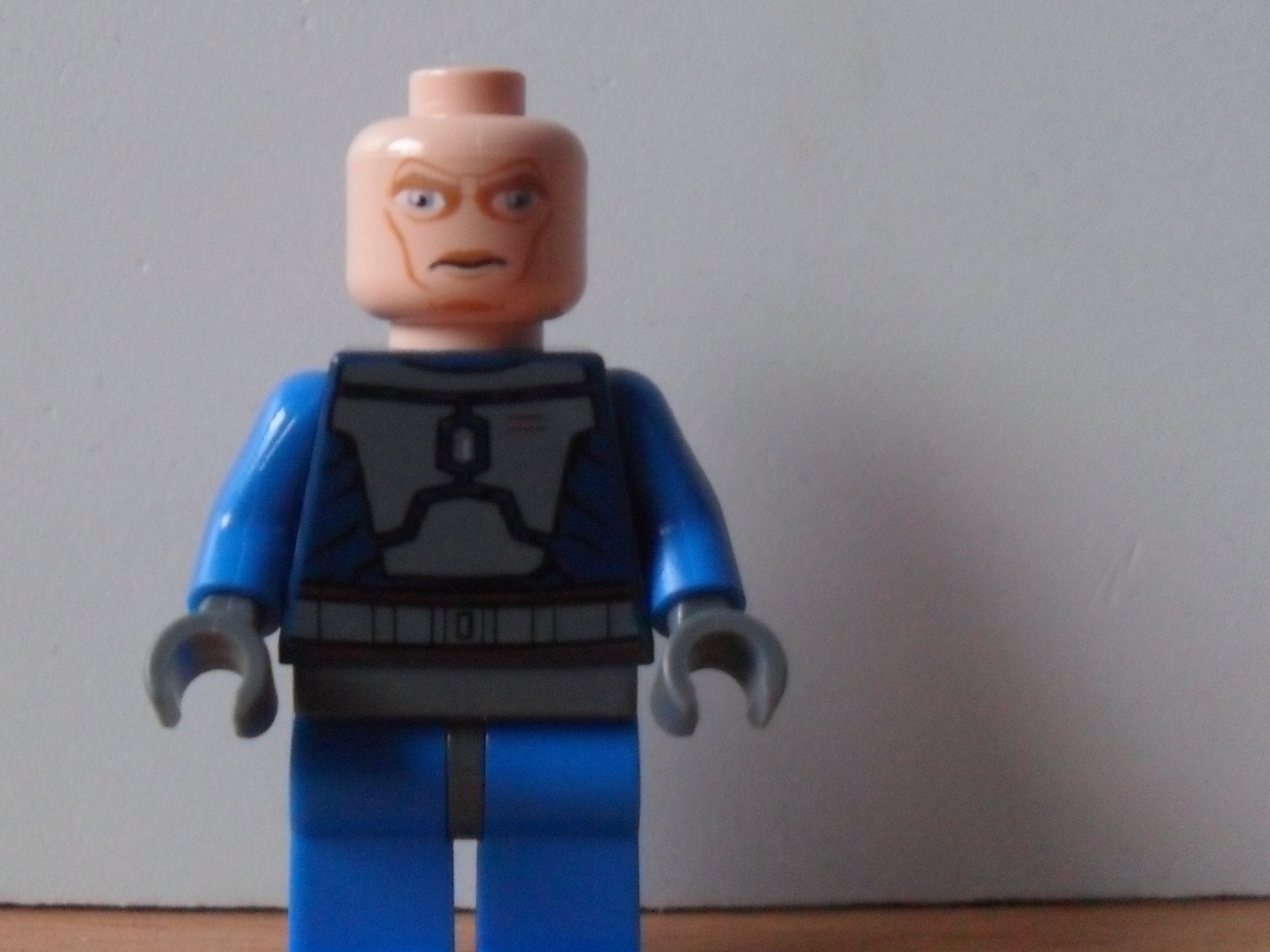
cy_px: 405
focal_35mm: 54
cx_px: 506
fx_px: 1981
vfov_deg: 27.0
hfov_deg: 35.4
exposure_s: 1/15
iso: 400
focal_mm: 6.3
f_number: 3
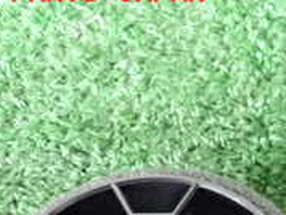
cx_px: 395
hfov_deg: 17.9
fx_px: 836
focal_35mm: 101
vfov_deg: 13.7
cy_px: 332
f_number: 2.3
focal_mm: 5.4
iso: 3200
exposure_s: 1/100
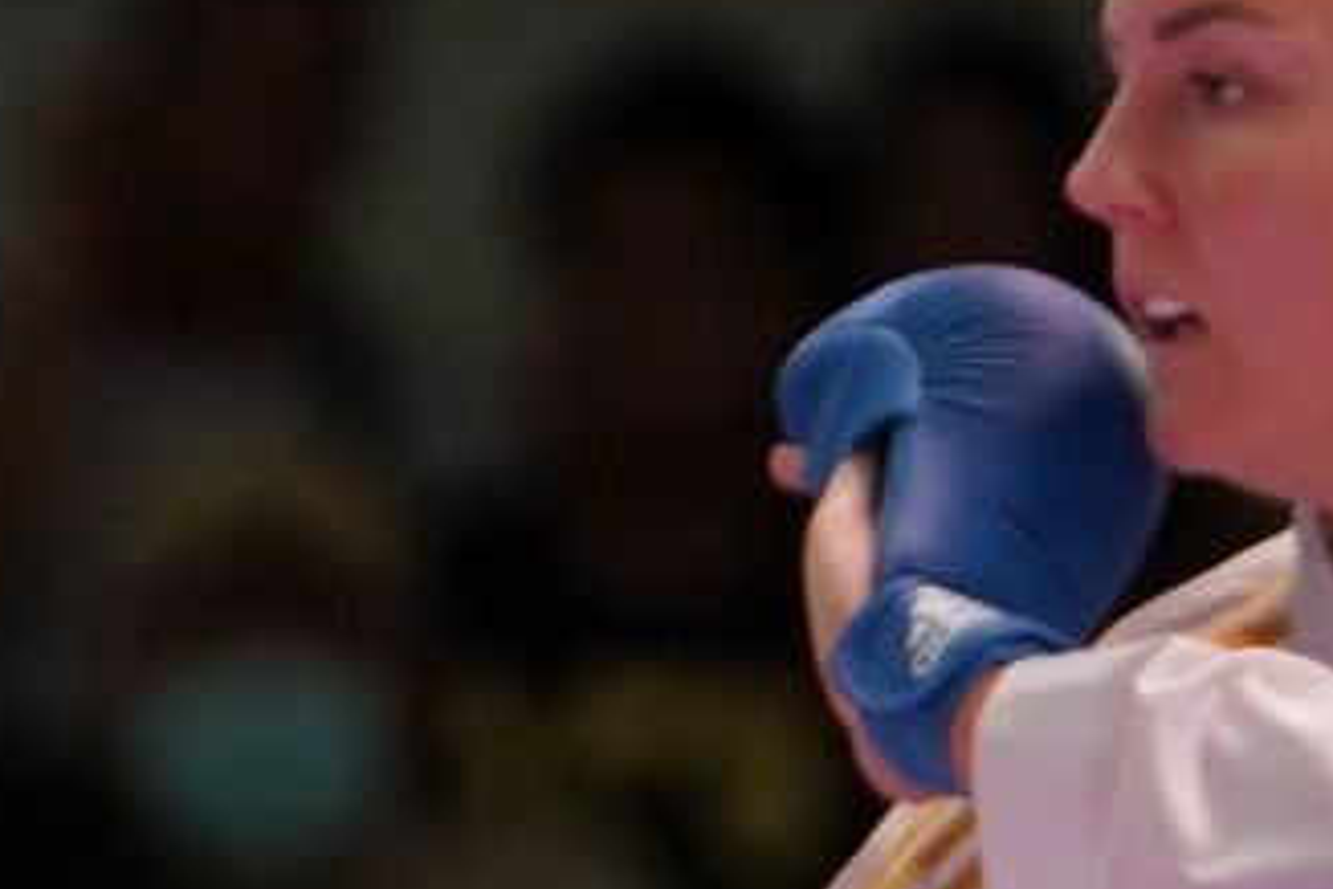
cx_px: -860
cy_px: 1509
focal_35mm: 1503
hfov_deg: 1.4
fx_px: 55648
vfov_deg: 0.9
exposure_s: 1/1000
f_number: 2.8
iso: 800
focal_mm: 182
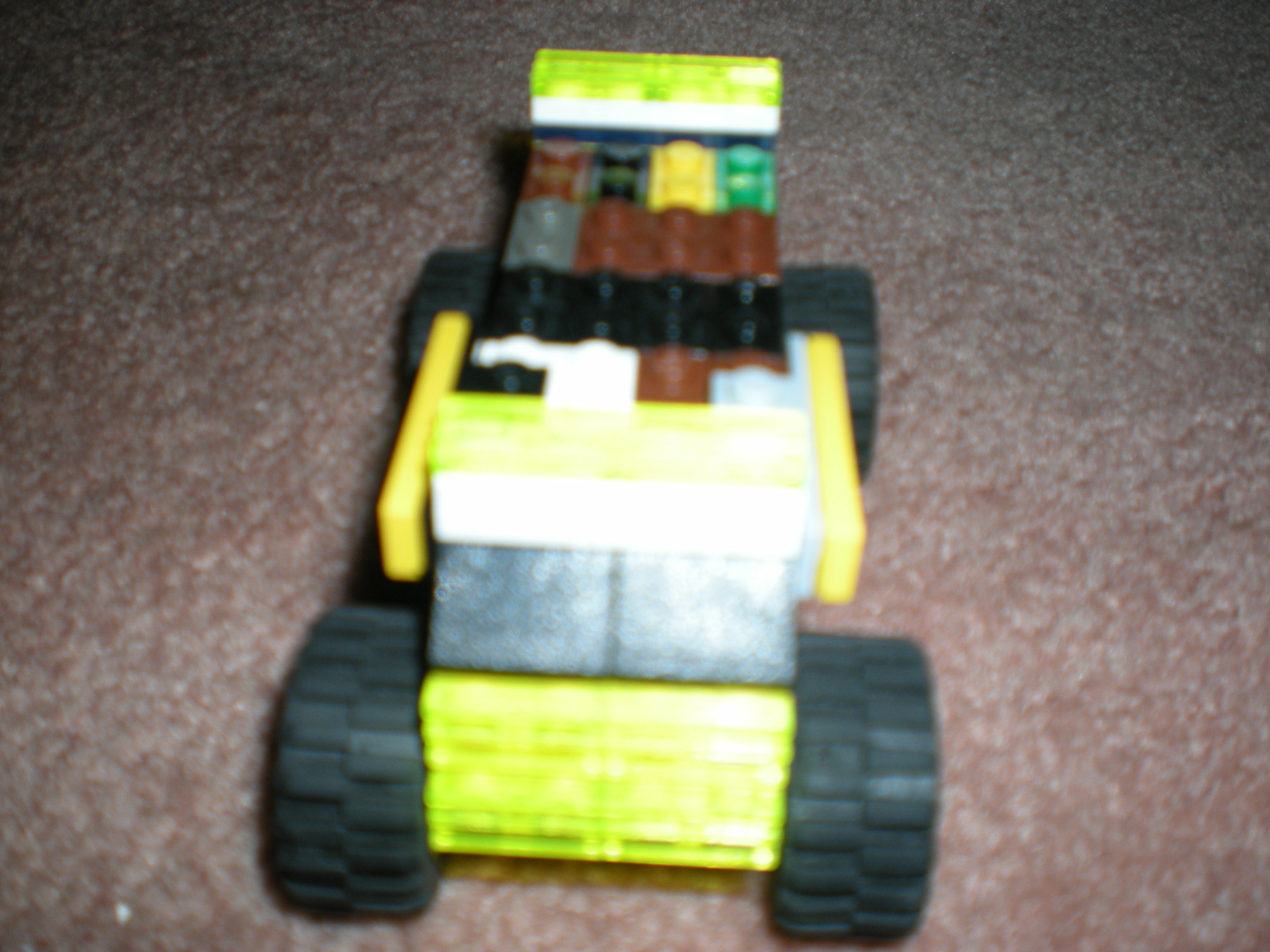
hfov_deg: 49.0
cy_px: 476
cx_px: 635
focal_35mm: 38
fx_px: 1394
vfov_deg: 37.7
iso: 64
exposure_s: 1/60
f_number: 3.1
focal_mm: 6.3
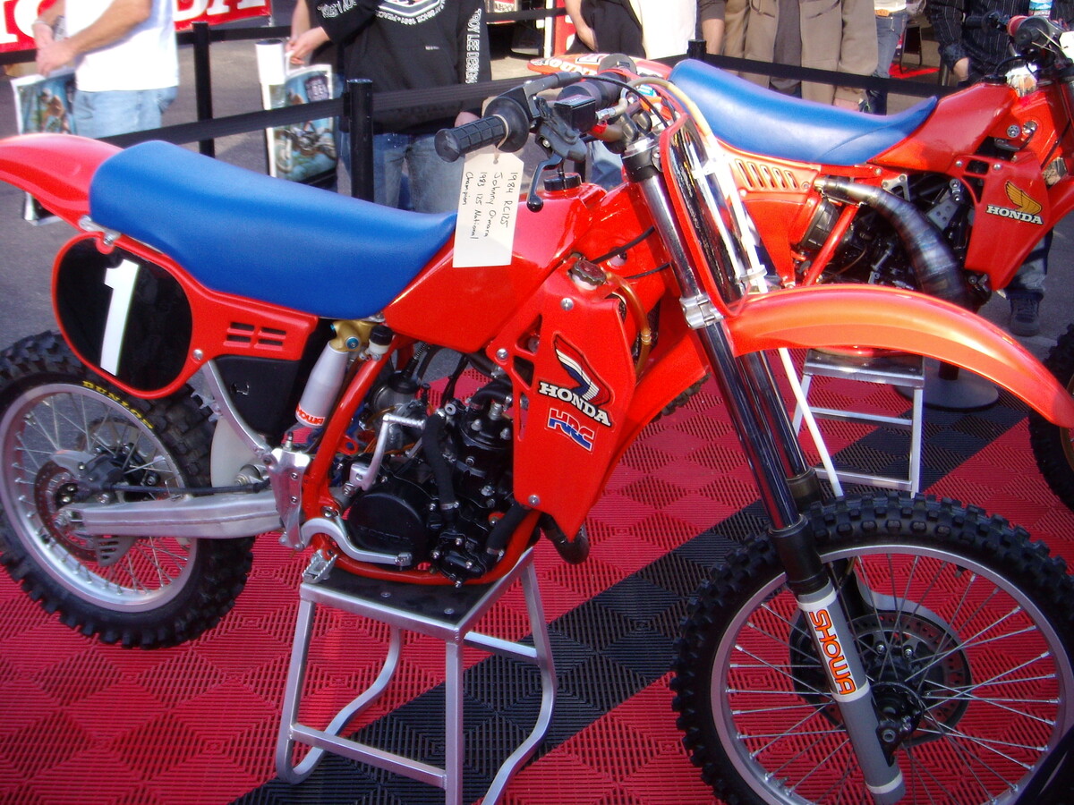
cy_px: 402
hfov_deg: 49.0
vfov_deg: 37.7
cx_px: 537
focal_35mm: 38
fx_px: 1179
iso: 64
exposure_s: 1/115
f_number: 3.5
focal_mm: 6.4
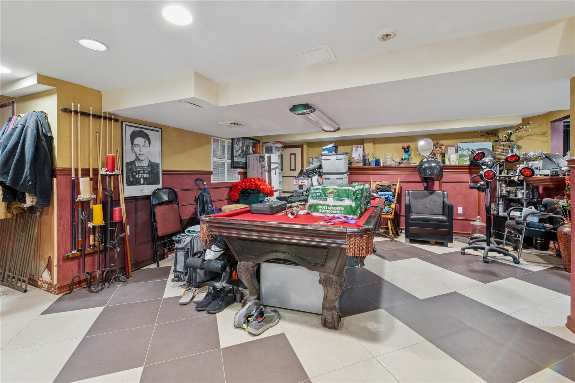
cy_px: 192
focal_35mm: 15
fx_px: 240
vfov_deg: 77.3
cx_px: 288
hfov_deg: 100.4
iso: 640
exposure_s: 4
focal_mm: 15
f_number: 14
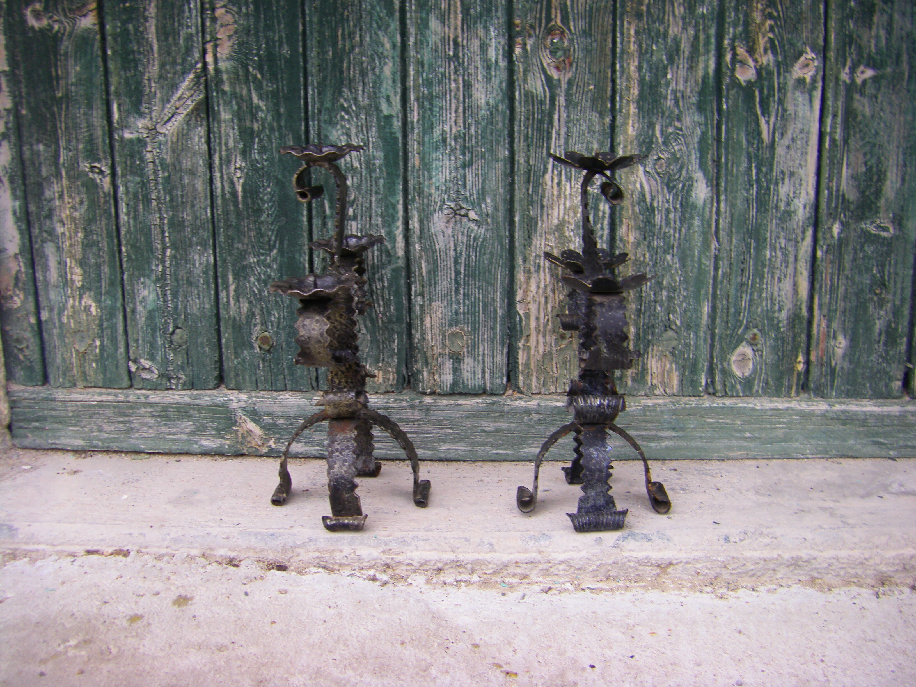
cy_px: 344
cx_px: 458
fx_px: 1006
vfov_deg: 37.7
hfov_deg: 49.0
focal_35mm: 38
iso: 64
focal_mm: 6.3
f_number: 3.5
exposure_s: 1/50
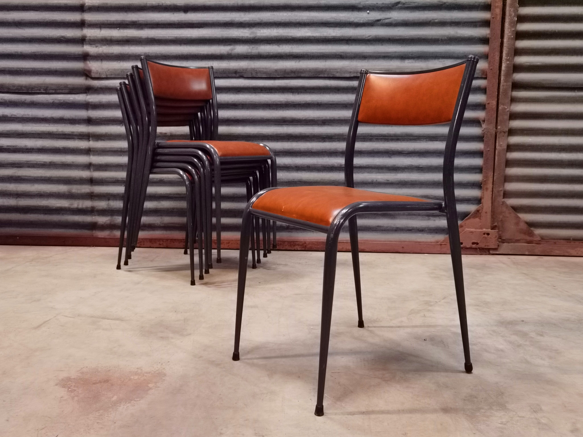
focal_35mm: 33
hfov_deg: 55.4
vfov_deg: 42.9
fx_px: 556
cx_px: 292
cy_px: 218
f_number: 1.9
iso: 800
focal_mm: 6.71
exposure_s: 1/24
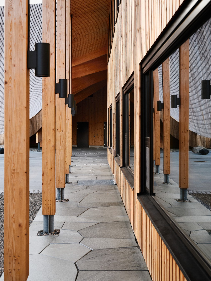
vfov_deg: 36.8
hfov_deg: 28.0
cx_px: 105
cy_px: 122
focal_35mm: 52
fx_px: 423
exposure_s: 1/125
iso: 400
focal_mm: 55
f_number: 5.6
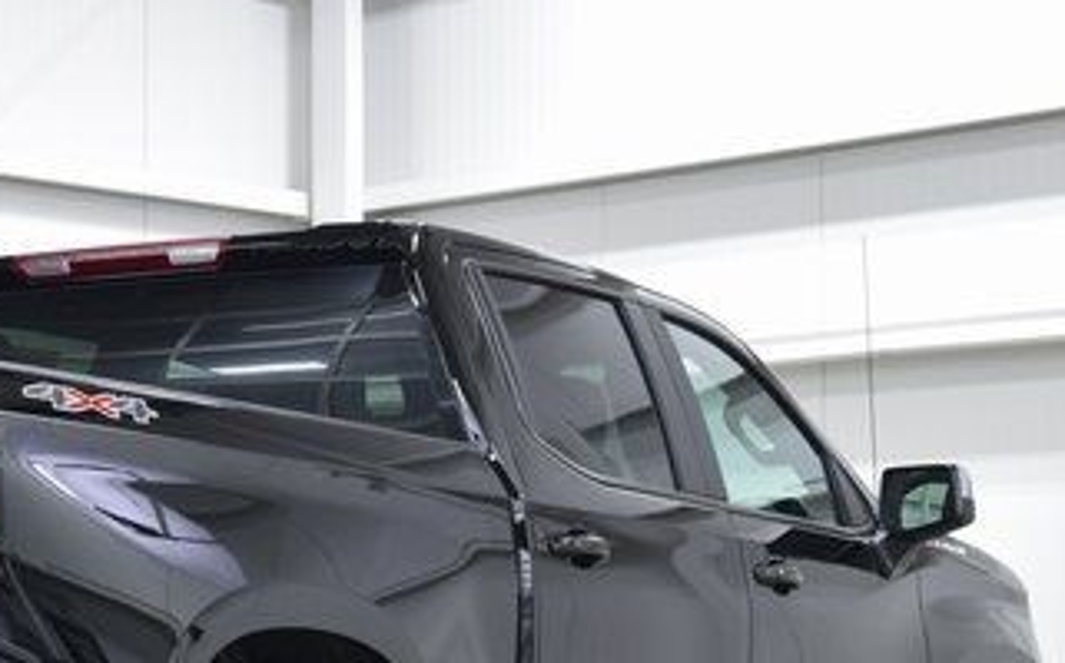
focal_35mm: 116
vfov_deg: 11.1
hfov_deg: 17.7
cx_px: 109
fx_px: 3364
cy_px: 681
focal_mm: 38
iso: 720
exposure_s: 1/15
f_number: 6.3
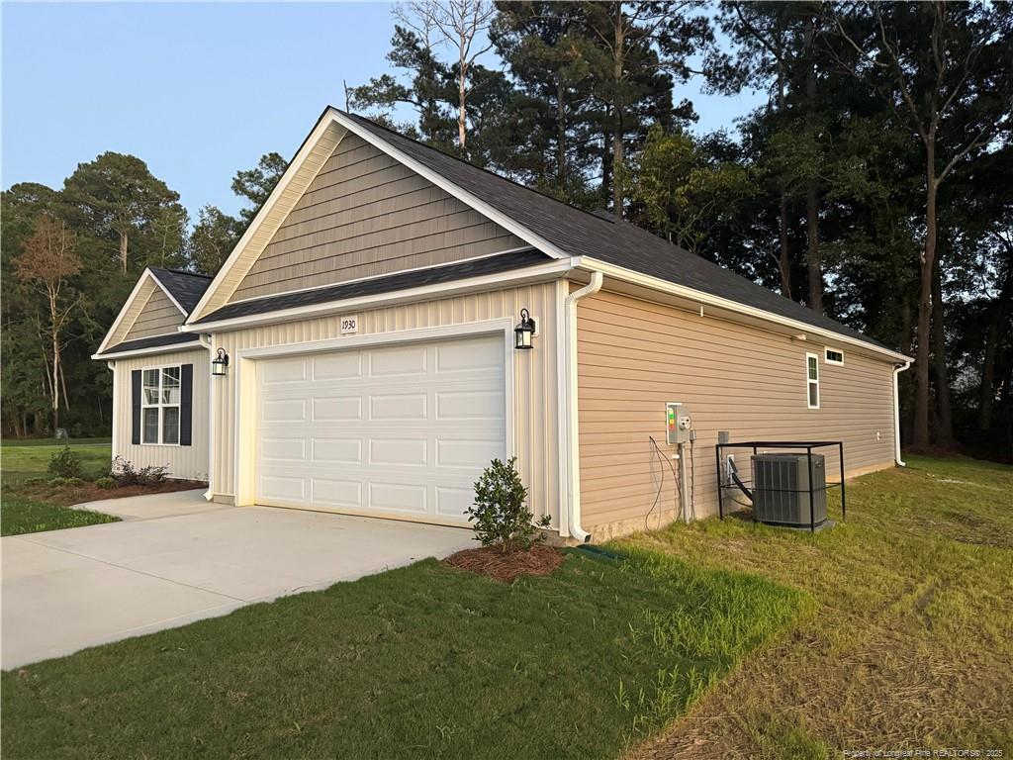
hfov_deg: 71.6
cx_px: 506
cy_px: 380
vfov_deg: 56.8
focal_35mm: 24
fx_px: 702
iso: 800
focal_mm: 6.76
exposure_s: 1/40
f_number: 1.78
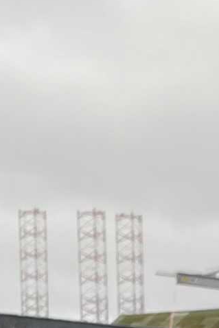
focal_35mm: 228
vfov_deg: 8.5
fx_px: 2079
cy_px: 703
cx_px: 498
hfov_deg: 5.8
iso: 32
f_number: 1.6
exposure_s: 1/188
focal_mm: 4.2
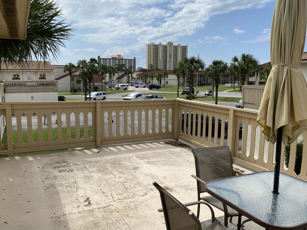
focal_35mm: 29
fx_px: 257
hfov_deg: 61.6
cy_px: 112
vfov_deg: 48.2
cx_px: 144
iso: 32
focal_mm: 4.25
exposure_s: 1/5025
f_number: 1.8
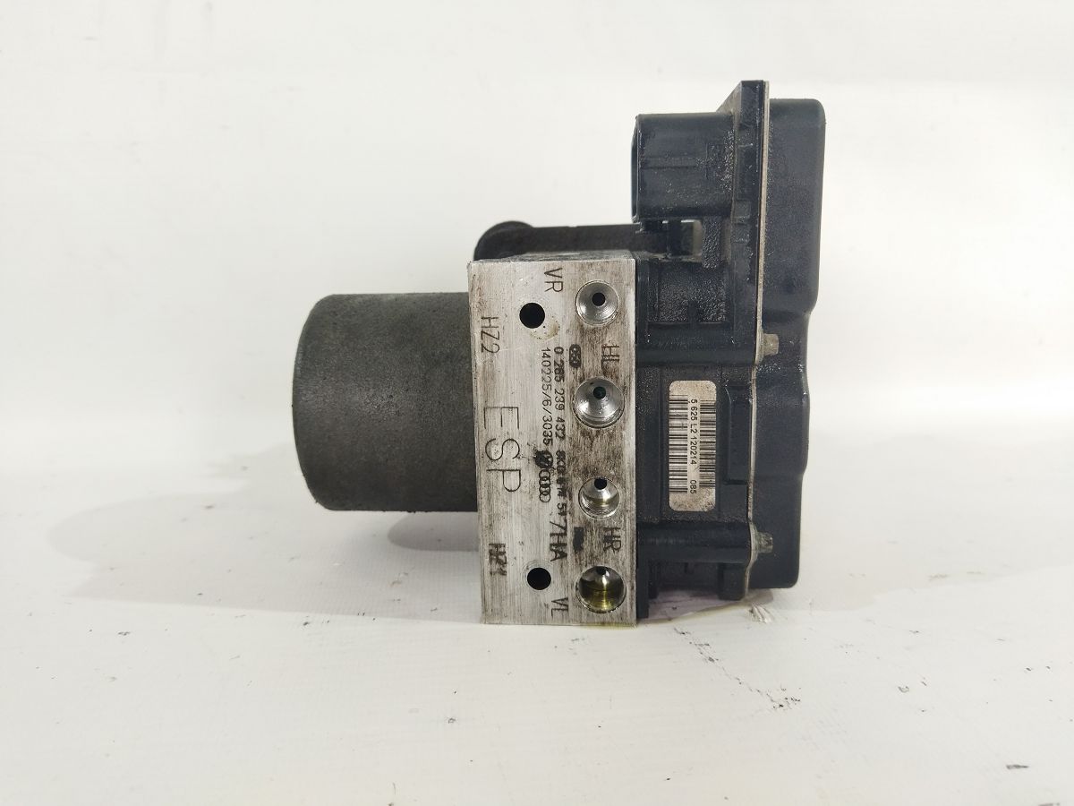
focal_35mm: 27
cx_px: 537
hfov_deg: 65.3
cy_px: 403
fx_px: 838
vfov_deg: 51.4
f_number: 1.79
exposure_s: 1/50
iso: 147
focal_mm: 4.71
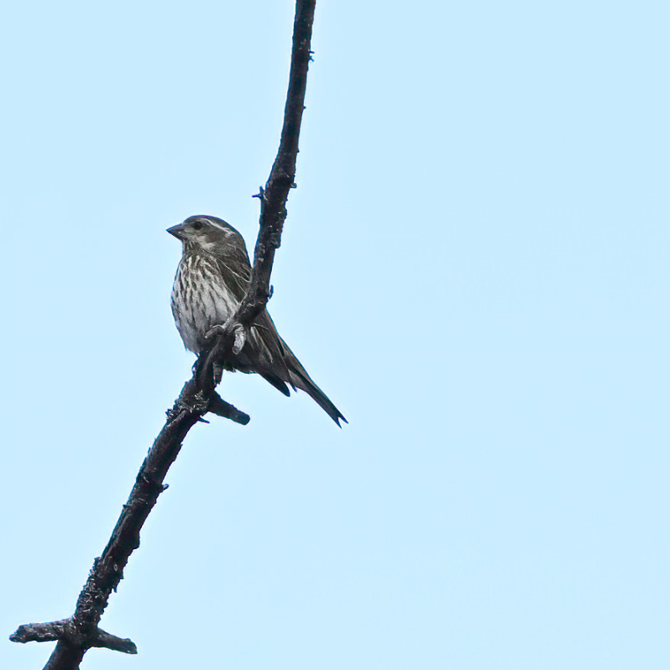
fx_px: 13993
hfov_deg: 2.7
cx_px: 317
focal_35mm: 639
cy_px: 335
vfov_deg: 2.7
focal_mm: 500
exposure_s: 1/1250
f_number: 7.1
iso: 800
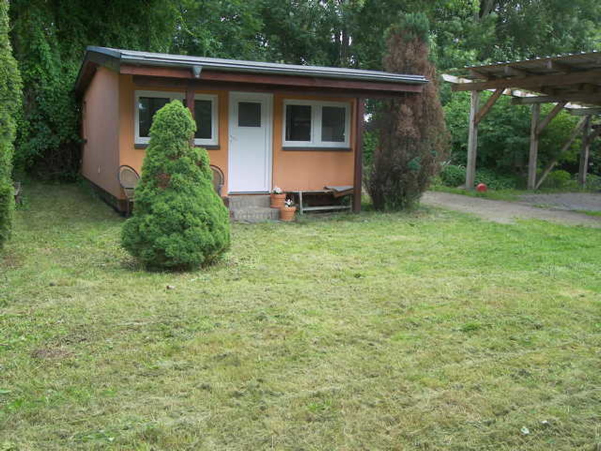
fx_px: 590
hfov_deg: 54.0
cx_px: 300
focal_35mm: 34
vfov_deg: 41.8
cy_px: 226
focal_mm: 7.2
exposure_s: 1/80
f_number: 3.2
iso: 50
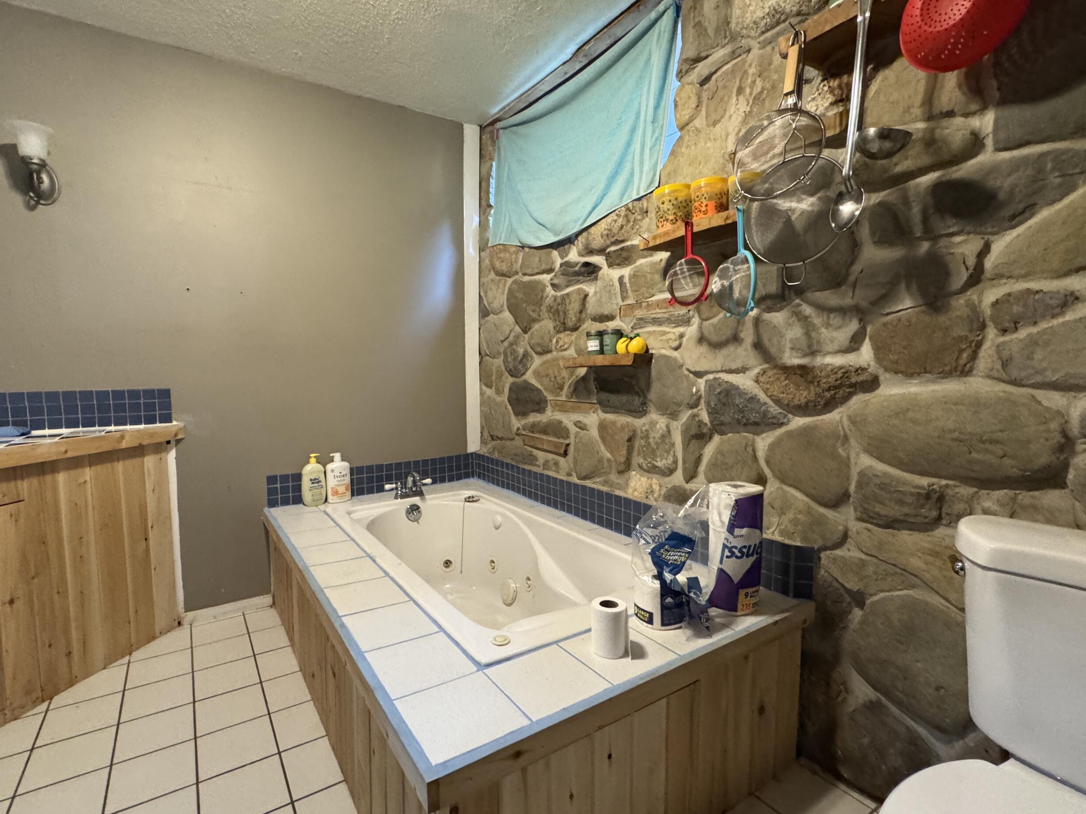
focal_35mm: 17
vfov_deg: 74.7
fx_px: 533
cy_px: 408
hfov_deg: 90.9
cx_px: 514
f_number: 2.2
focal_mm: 2.22
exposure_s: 1/60
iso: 640
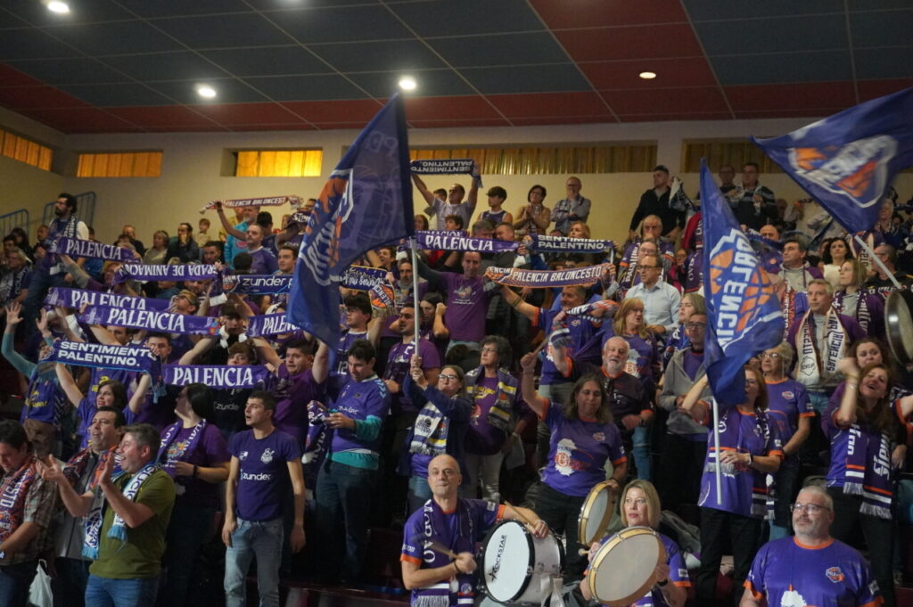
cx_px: 456
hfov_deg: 45.0
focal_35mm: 44
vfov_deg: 30.8
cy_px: 304
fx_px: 1102
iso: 6400
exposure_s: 1/80
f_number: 4.5
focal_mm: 29
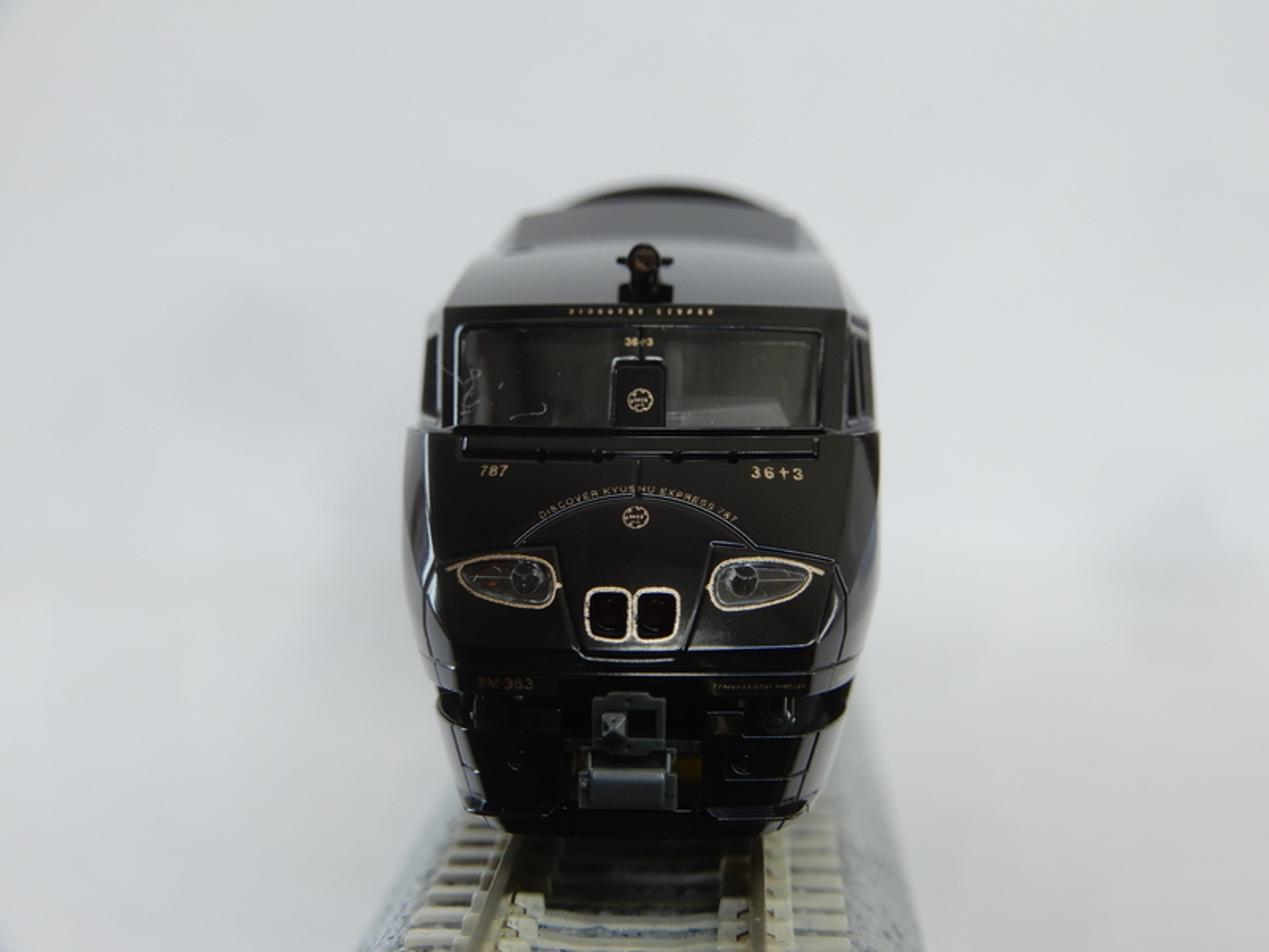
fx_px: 2823
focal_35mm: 77
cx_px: 634
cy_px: 476
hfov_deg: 25.3
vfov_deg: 19.1
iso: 100
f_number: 4.5
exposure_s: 1/30
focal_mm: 13.7
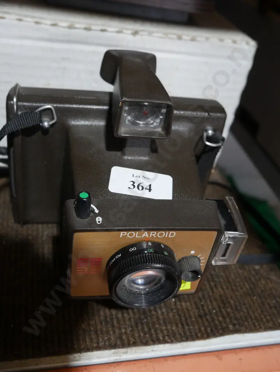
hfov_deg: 39.7
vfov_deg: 51.3
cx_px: 140
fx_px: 388
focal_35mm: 36
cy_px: 186
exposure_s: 1/60
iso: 400
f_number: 4
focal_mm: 18
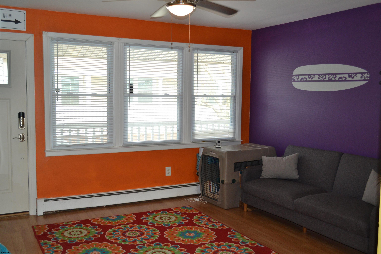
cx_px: 190
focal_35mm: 36
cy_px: 127
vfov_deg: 36.9
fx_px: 381
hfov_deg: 53.1
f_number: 4
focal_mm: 24
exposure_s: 1/80
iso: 400
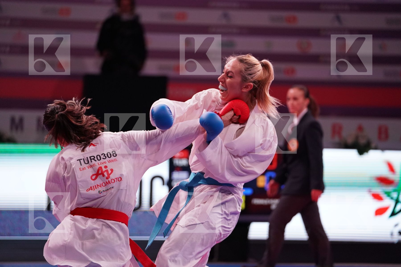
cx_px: 200
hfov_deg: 13.0
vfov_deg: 8.7
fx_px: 1760
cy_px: 134
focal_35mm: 158
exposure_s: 1/1000
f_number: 2.8
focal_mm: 158
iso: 3200
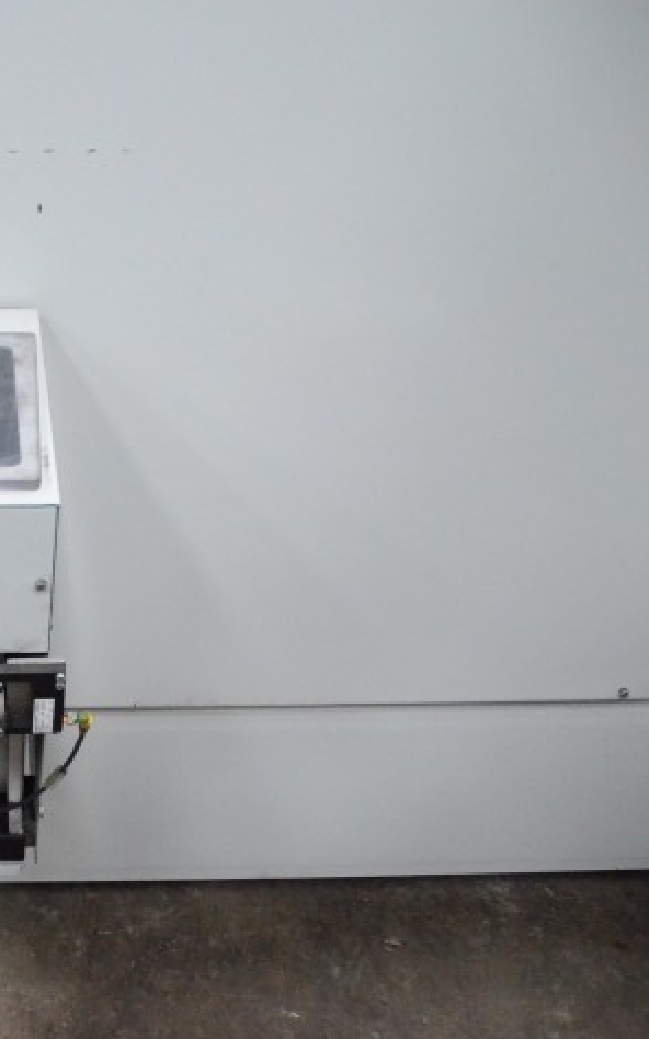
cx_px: -62
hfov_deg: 27.9
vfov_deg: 47.2
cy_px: 520
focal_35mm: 42
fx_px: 1189
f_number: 3.5
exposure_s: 1/1250
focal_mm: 18
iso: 6400
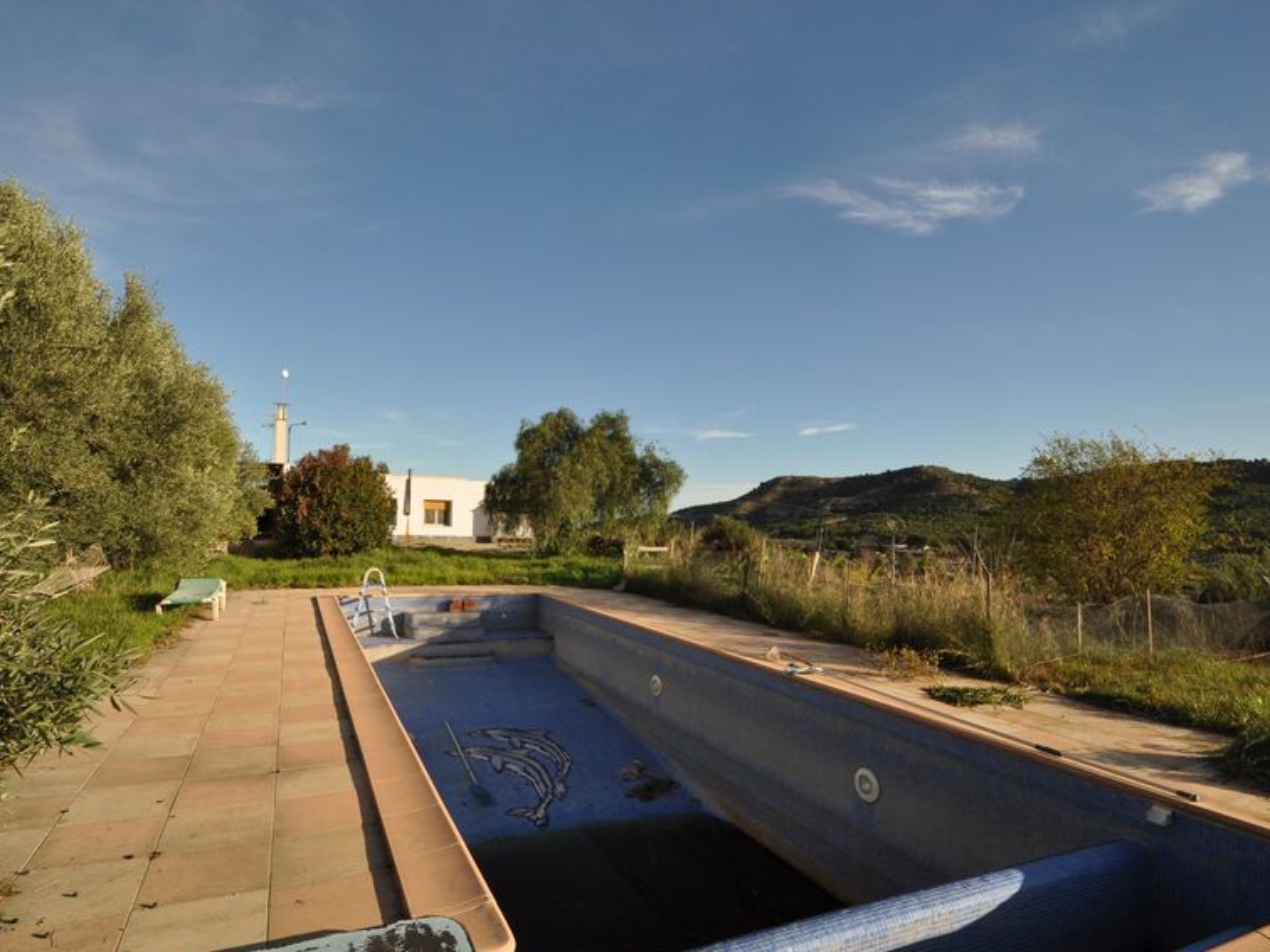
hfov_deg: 87.6
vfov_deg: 71.5
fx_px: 660
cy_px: 495
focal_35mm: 18
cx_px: 588
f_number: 9
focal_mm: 10
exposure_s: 1/320
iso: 200
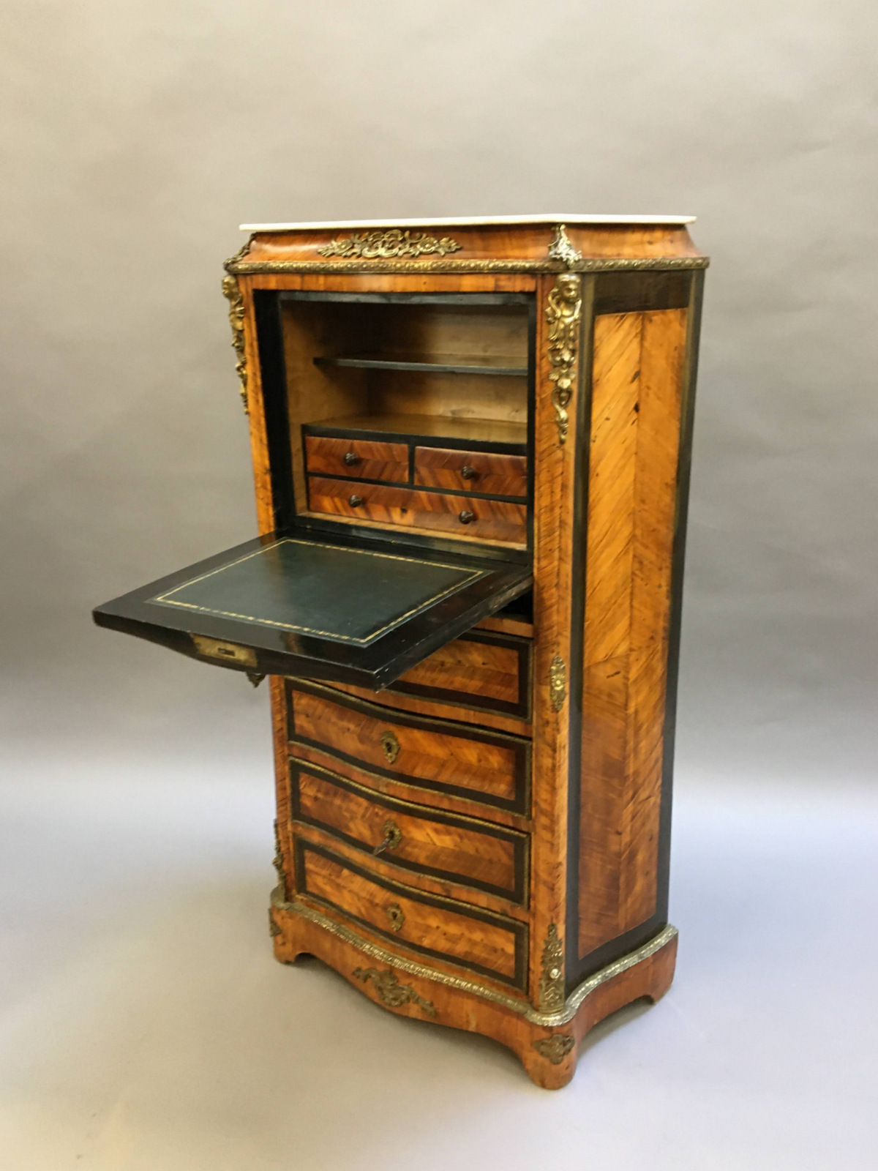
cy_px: 586
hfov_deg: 48.2
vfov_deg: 61.7
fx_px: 981
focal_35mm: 29
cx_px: 439
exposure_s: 1/33
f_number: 2.2
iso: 200
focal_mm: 4.15
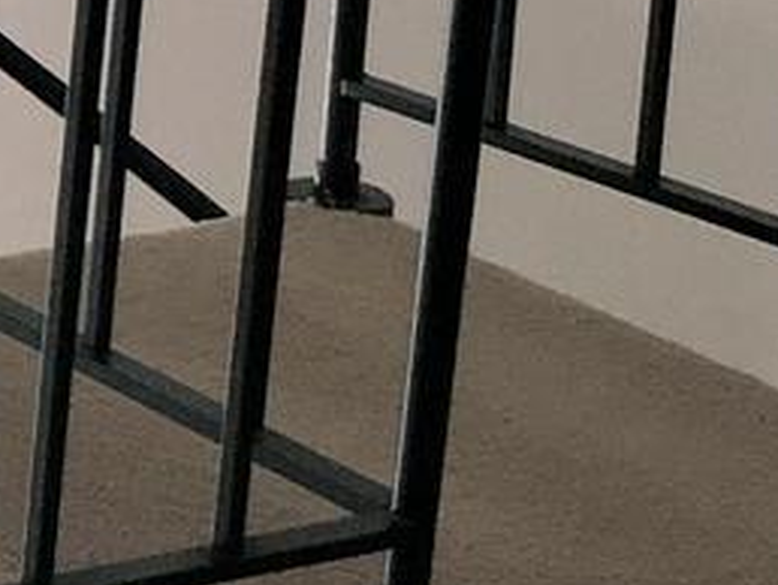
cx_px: -1113
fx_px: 5174
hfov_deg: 7.9
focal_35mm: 230
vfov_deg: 6.4
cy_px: -145
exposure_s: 1/120
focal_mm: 4.15
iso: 40
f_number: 2.2
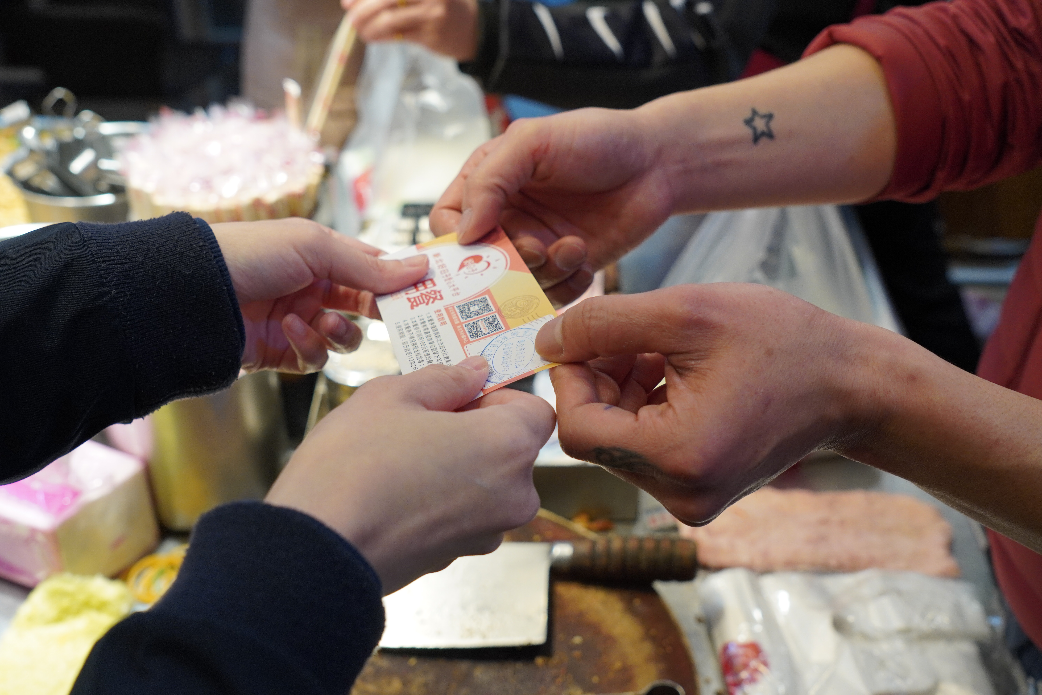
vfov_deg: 30.8
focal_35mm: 44
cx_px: 521
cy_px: 348
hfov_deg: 45.0
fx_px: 1259
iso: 800
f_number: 4
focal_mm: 29
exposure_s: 1/160
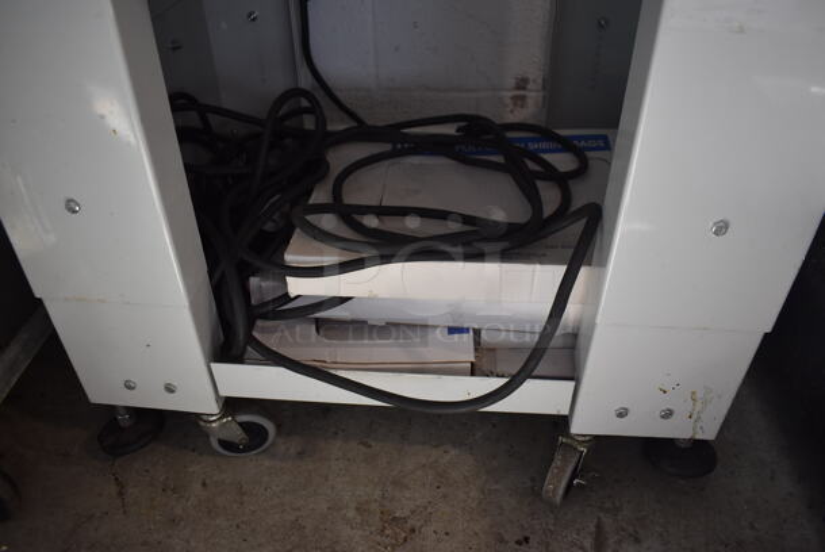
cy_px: 276
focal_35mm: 27
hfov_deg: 67.3
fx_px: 619
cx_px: 412
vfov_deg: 48.0
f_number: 3.5
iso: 800
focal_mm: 18
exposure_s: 1/250
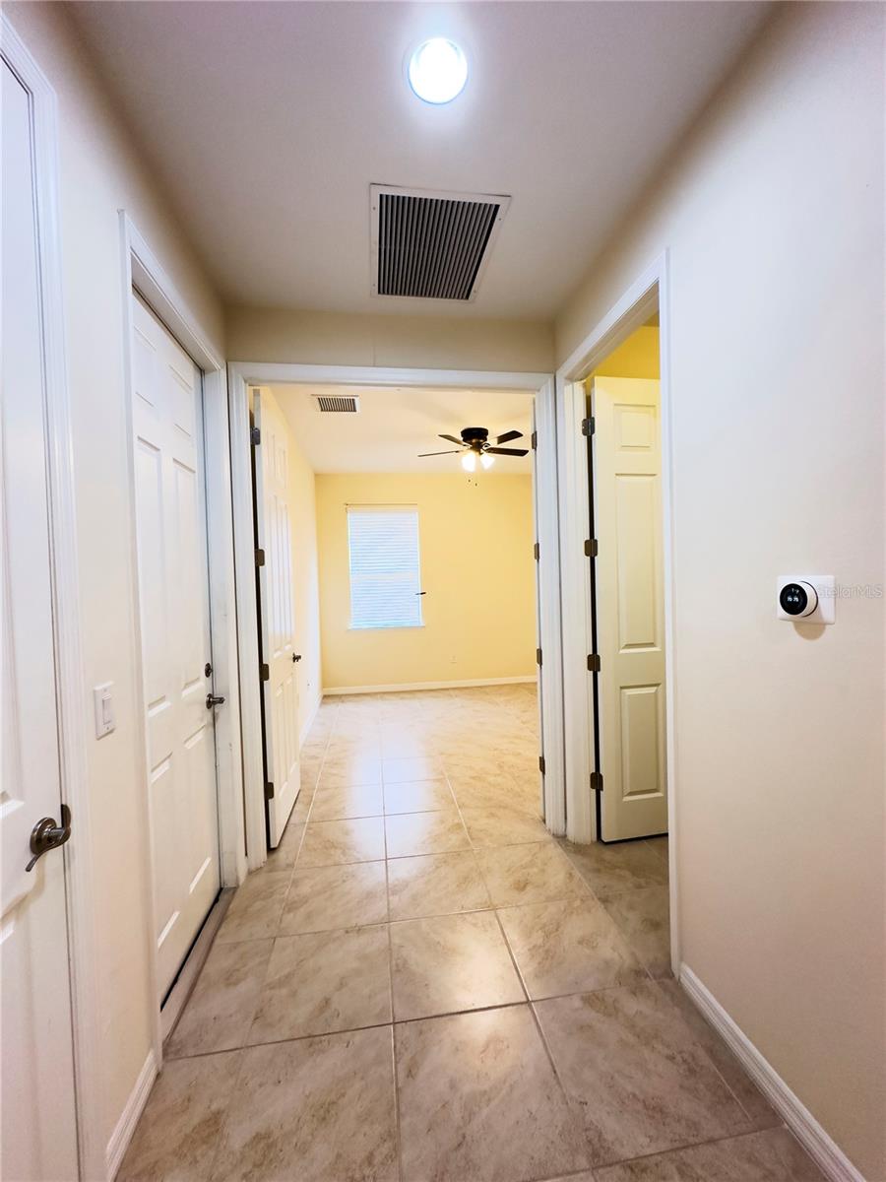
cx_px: 443
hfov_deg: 85.7
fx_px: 478
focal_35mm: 14
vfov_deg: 102.1
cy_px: 591
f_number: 2.2
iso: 250
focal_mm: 2.22
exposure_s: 1/60
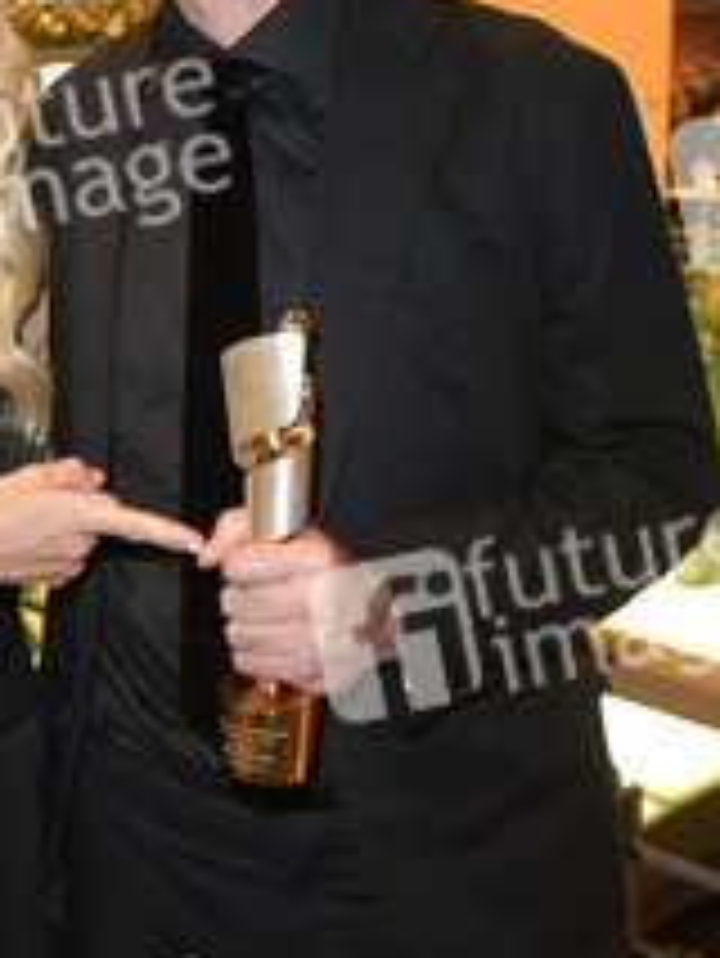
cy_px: 391
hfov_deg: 26.5
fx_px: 1496
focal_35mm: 54
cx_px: 130
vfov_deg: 35.4
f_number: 5.6
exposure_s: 1/40
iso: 2500
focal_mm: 30
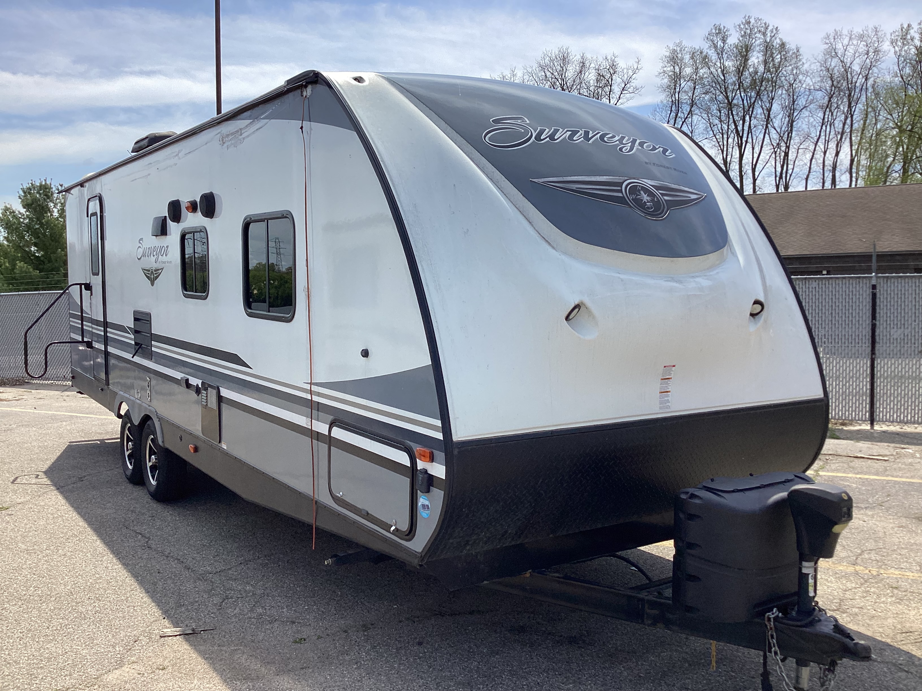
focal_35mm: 31
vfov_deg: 45.4
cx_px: 461
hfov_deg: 58.4
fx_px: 826
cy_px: 346
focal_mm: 3.3
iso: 25
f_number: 2.4
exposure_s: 1/1335
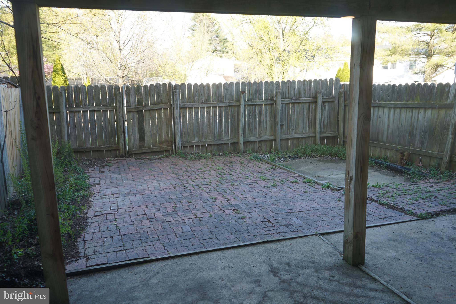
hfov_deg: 63.7
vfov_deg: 45.0
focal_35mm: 29
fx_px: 367
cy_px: 152
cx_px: 228
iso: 100
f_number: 4
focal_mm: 29
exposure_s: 1/60
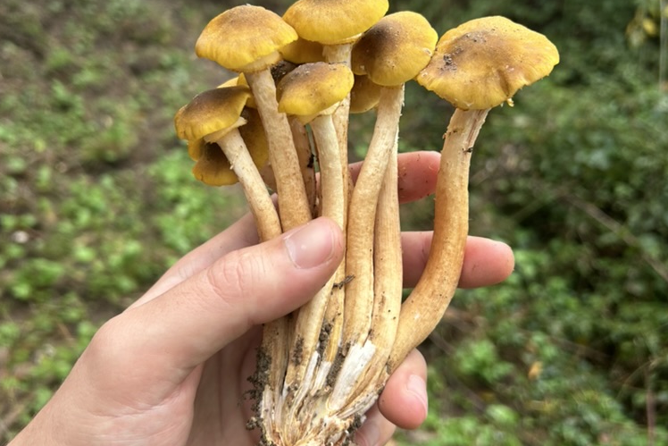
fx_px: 687
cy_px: 175
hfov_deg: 51.9
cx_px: 329
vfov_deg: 35.8
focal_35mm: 37
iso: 100
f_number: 1.5
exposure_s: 1/121
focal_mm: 5.7
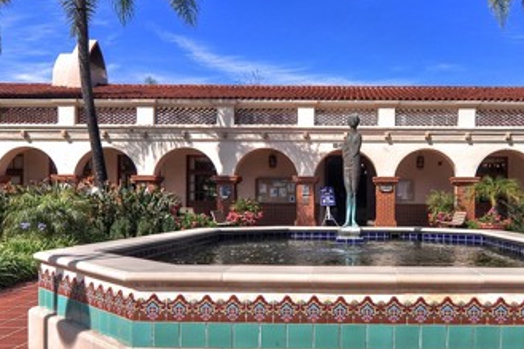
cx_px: 347
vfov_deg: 37.6
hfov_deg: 53.4
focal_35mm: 35
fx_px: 509
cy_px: 213
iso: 200
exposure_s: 1/1000
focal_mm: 12
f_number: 7.1
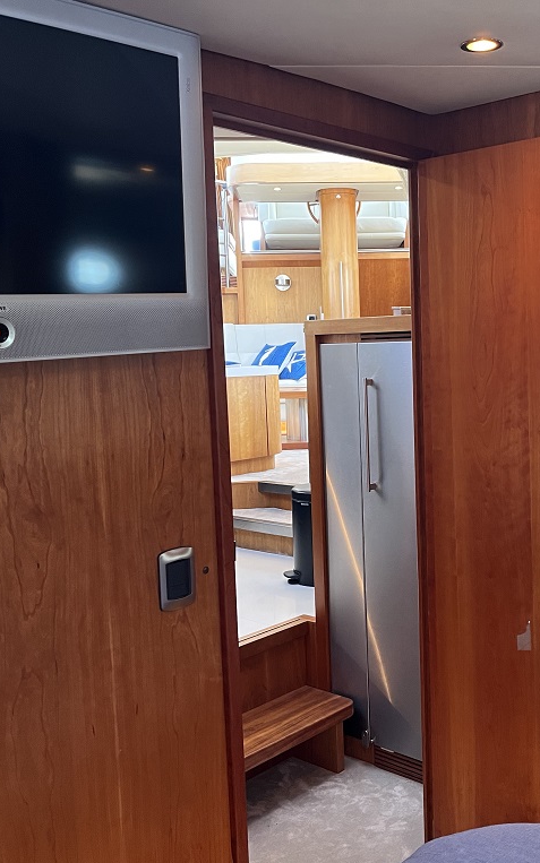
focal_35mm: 37
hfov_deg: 34.0
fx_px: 871
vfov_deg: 52.7
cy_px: 433
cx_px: 383
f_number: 1.6
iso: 320
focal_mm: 5.1
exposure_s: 1/56
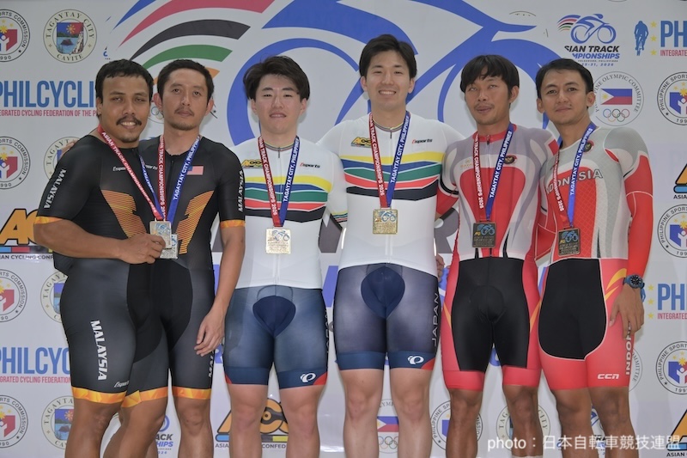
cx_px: 344
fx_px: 1507
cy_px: 229
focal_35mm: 79
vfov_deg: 17.3
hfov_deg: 25.7
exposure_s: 1/160
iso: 1250
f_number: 8
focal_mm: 79
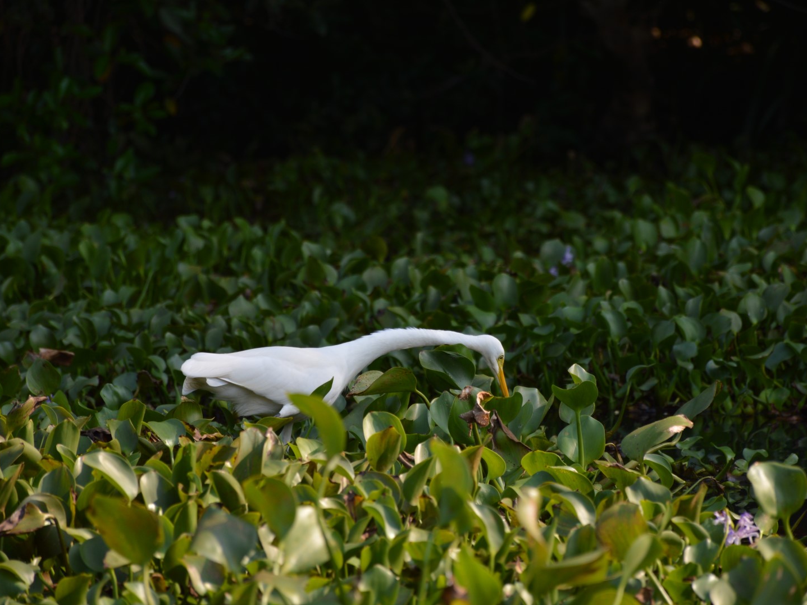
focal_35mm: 228
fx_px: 5316
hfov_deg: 8.7
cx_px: 432
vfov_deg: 6.5
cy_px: 302
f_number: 5.6
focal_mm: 140
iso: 100
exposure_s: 1/320
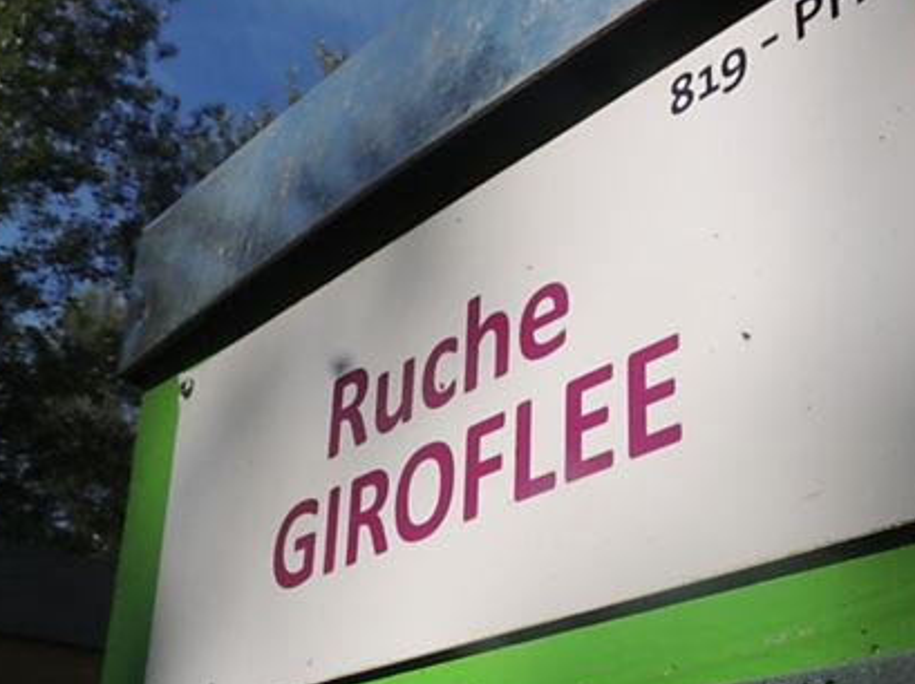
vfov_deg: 30.4
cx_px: 539
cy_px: 505
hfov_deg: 40.3
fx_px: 1241
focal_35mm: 47
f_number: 4.2
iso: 100
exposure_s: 1/1250
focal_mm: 4.3
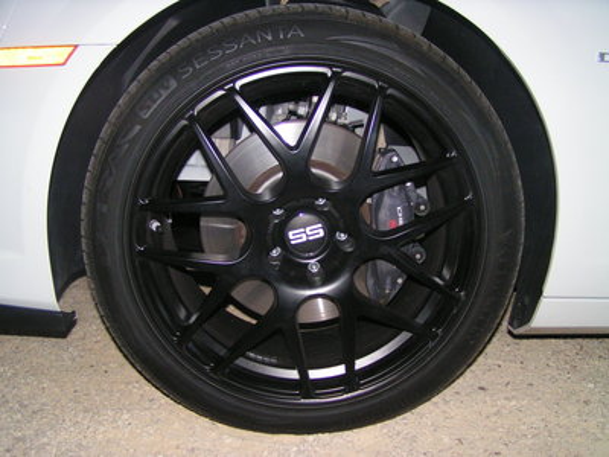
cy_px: 228
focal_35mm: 38
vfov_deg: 37.7
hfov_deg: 49.0
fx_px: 669
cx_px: 304
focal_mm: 5.8
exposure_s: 1/40
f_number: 2.8
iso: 200
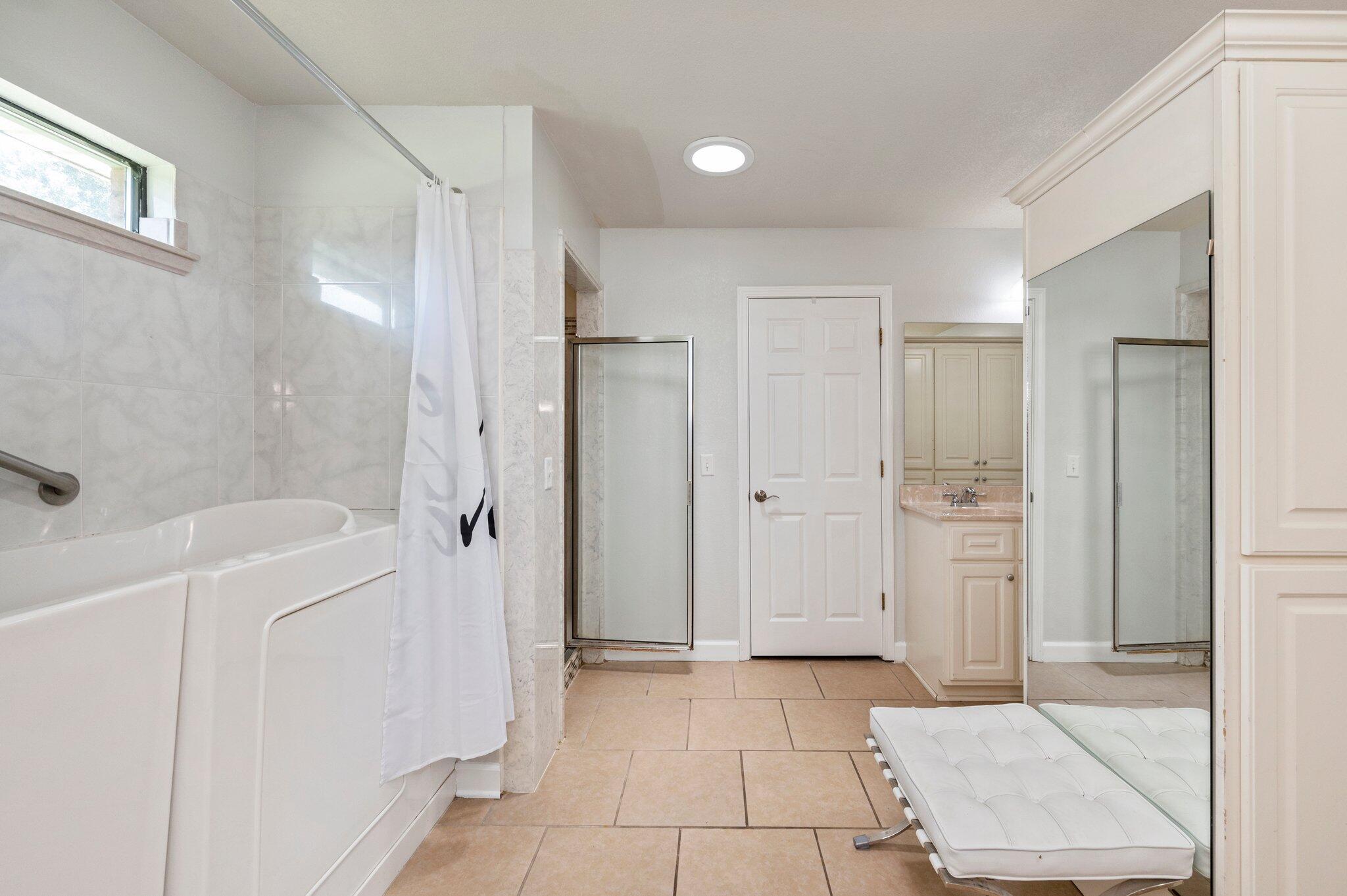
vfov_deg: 81.1
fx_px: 523
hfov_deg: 104.3
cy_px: 448
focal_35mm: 14
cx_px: 674
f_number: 9
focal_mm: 14
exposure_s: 1/25
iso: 400
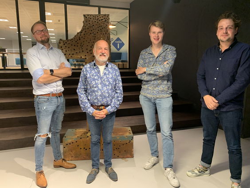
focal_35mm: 26
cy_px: 94
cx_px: 125
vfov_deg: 53.1
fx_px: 188
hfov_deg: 67.3
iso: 250
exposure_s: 1/50
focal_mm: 4.25
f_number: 1.8
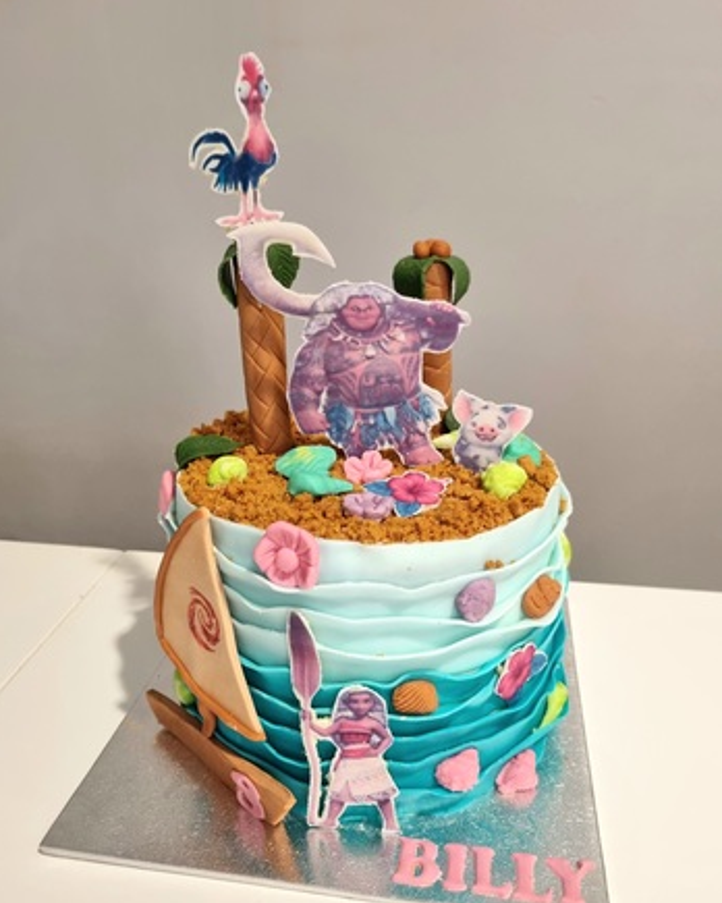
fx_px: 748
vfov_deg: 62.1
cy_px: 492
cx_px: 361
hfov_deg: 51.5
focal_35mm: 28
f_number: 1.8
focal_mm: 5.4
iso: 200
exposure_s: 1/100
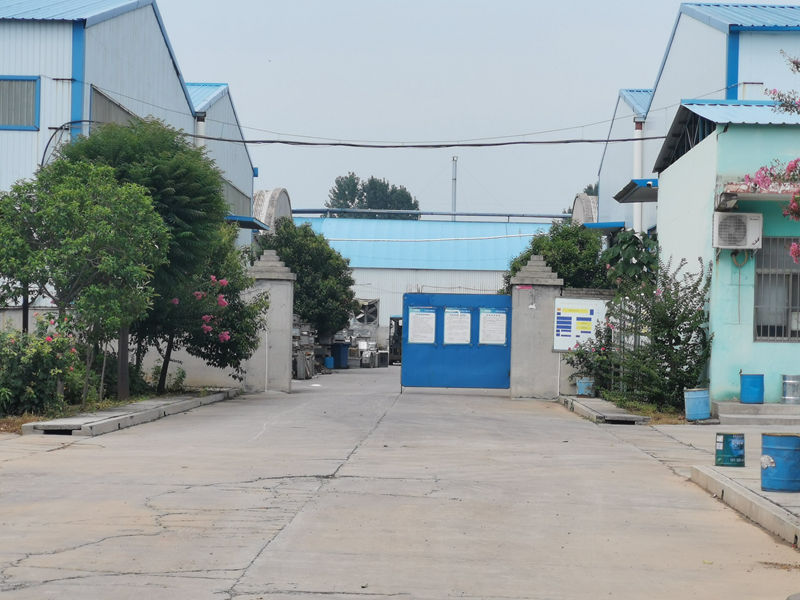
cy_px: 300
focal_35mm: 93
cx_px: 400
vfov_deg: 15.9
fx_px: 2149
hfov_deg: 21.1
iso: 50
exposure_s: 1/1276
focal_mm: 7.48
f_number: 2.4
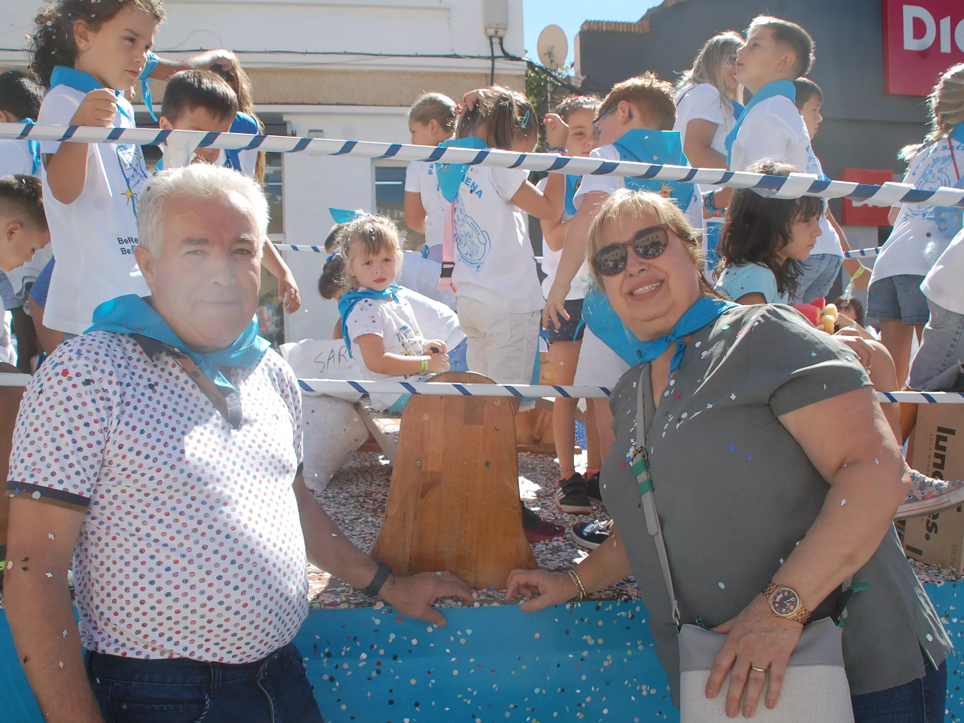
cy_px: 364
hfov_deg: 59.8
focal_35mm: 30
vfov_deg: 46.8
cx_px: 435
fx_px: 835
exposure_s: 1/320
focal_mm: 18
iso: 200
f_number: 9
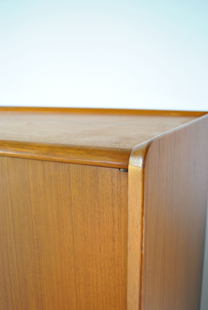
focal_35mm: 36
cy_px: 155
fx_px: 311
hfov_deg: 37.0
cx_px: 104
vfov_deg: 53.1
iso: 200
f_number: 4
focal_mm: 24
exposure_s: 1/25
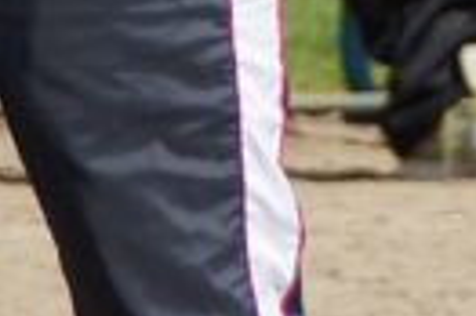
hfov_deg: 0.8
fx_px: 32499
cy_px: -585
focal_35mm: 2461
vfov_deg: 0.6
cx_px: 258
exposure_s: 1/1600
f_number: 6.3
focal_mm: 210
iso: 400
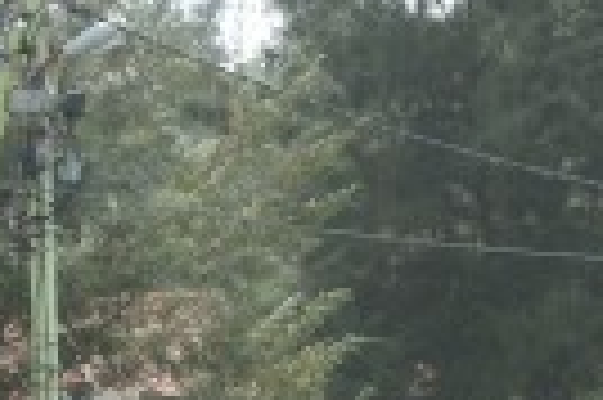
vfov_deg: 6.2
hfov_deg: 9.6
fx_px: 3597
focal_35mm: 215
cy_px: 827
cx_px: 205
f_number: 11
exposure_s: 1/250
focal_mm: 48
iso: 400
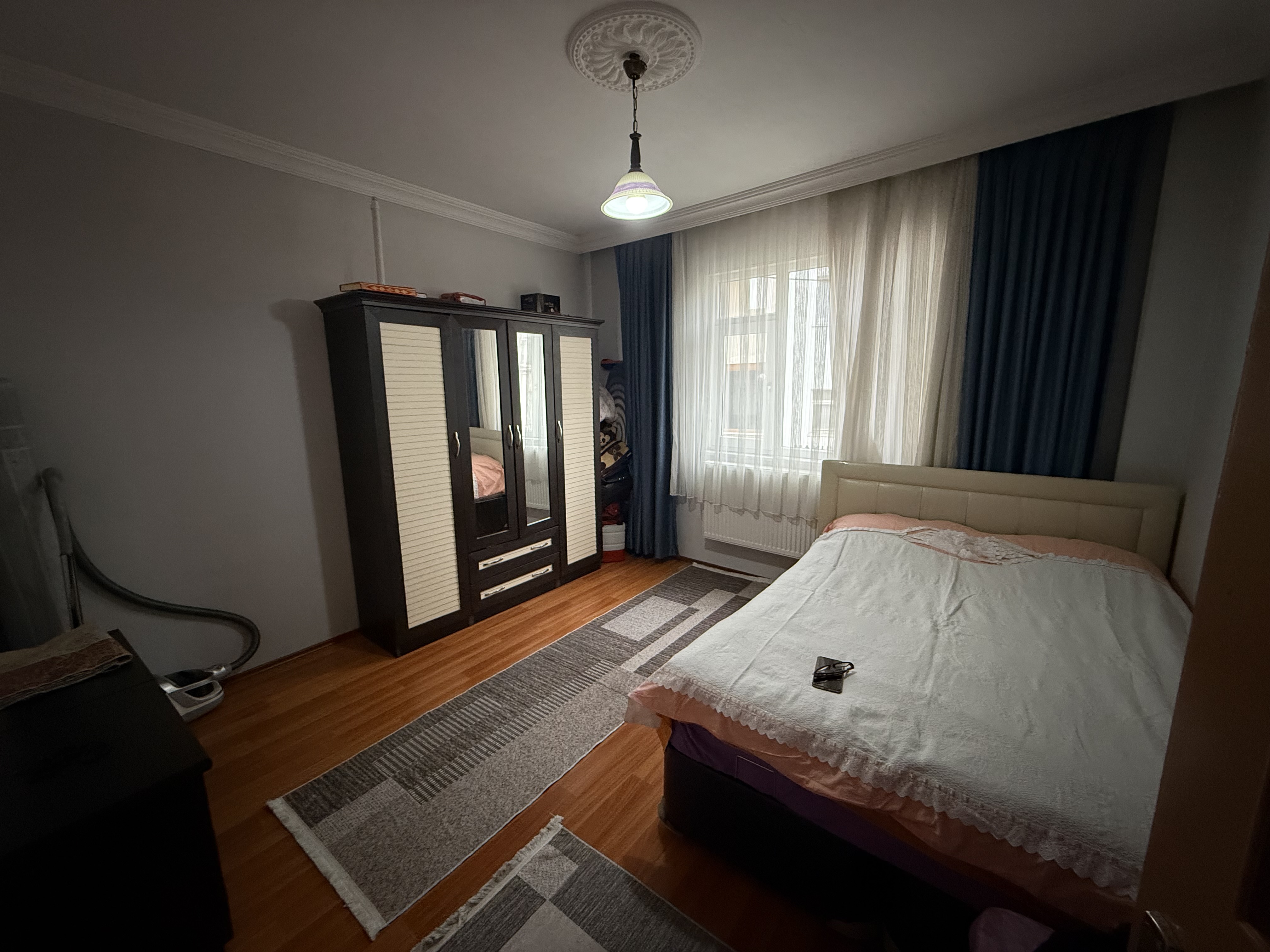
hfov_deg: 102.1
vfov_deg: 85.7
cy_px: 476
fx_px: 514
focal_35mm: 14
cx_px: 635
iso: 500
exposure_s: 1/50
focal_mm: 2.22
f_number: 2.2
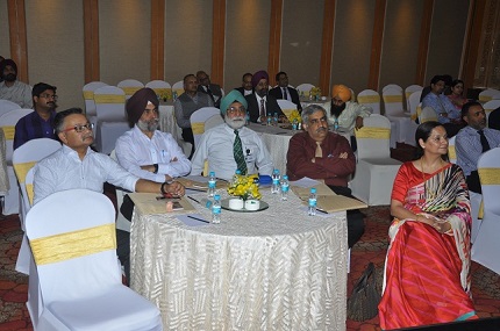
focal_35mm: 45
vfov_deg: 29.7
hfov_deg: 43.7
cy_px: 166
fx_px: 624
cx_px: 250
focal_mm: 30
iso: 200
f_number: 6.3
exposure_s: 1/125
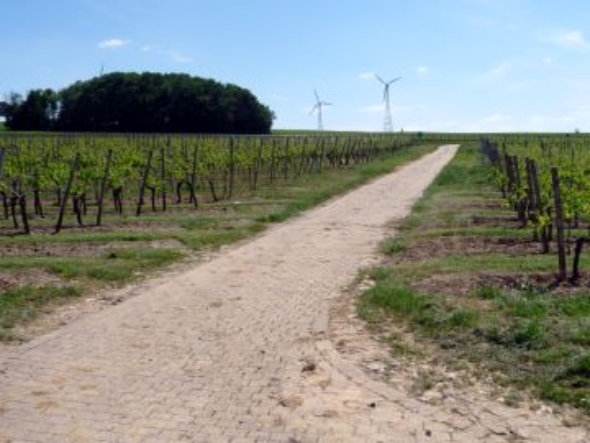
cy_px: 222
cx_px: 295
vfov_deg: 33.6
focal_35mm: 43
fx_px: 733
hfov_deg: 43.9
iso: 100
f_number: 8
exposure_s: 1/320
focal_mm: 5.3
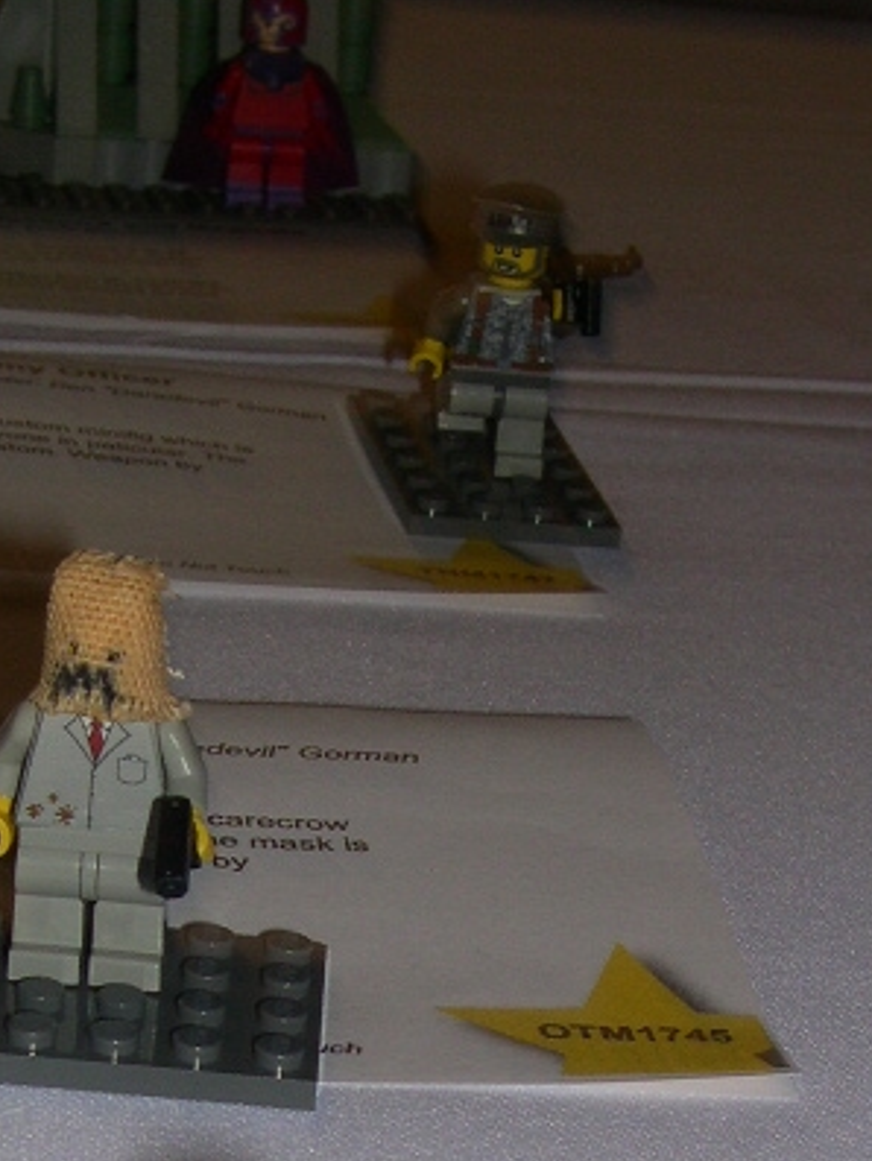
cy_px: 1336
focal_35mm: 98
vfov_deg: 19.1
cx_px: 459
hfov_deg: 15.1
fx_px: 3290
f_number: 7.6
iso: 100
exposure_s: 1/30
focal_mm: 8
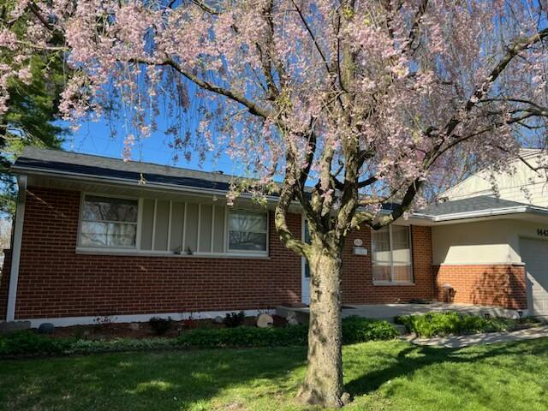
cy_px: 206
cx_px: 274
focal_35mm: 26
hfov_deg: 67.3
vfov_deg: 53.1
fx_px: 412
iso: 50
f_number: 1.5
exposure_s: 1/1449
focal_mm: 5.7
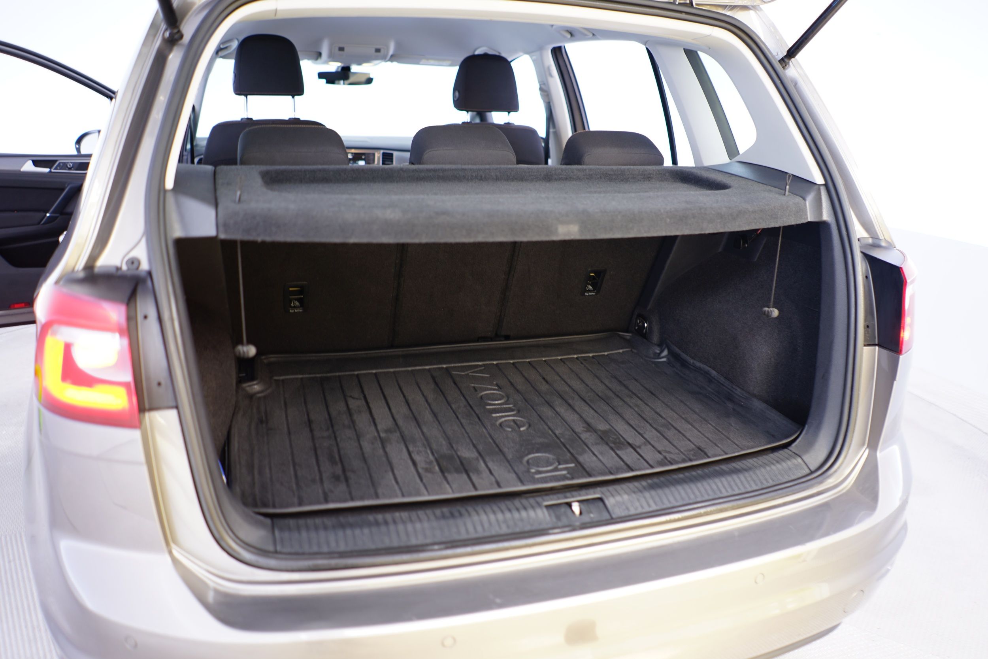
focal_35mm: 28
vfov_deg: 46.4
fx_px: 768
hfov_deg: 65.5
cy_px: 330
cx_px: 494
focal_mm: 28
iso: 100
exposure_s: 1/3
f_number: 2
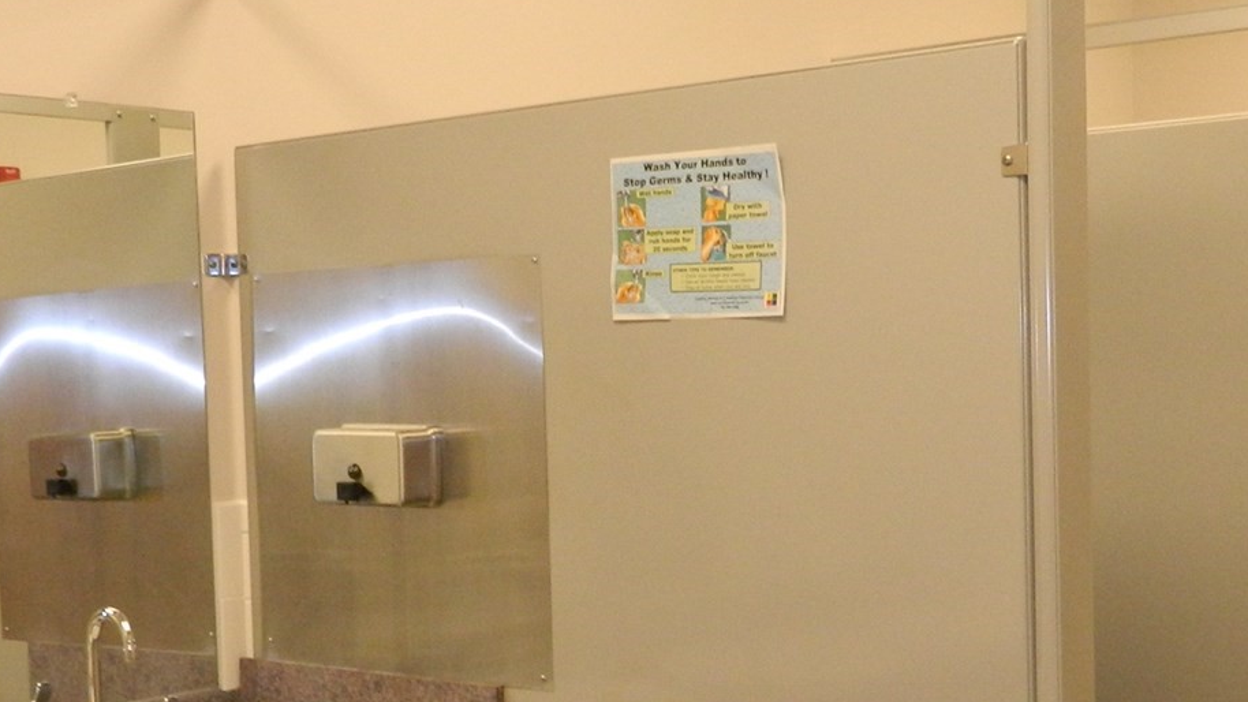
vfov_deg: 19.6
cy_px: 485
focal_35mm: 61
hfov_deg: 34.3
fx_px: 2018
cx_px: 575
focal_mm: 4.5
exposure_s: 1/30
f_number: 3.1
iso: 200
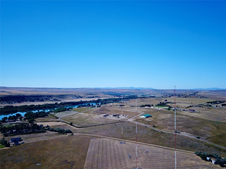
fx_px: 170
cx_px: 113
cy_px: 84
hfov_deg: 67.3
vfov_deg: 53.1
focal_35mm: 26
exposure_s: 1/1000
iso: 100
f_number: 2.2
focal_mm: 4.73
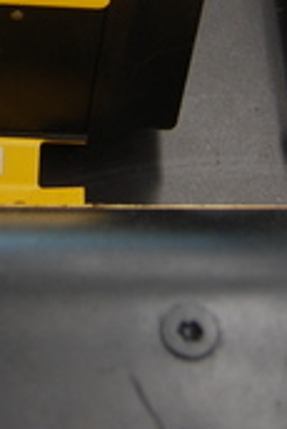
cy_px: -257
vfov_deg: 12.0
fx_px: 1921
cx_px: -79
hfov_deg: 8.4
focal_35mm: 161
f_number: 3.5
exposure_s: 1/30
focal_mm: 18
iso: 200
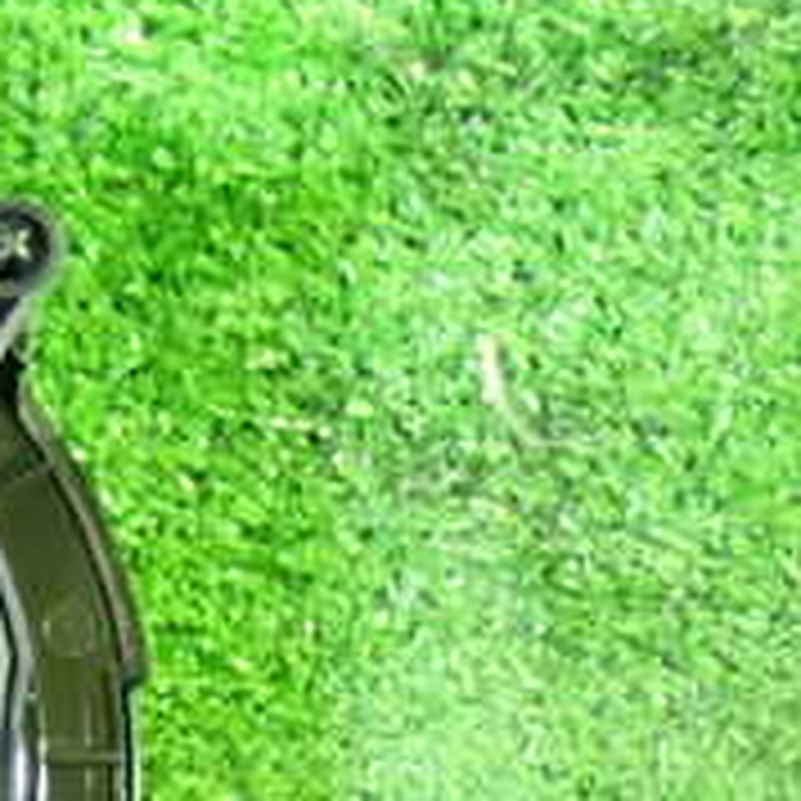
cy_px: 950
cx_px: -364
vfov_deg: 10.7
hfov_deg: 10.5
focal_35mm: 161
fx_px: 4215
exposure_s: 1/13
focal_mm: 9.65
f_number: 3.3
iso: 1250
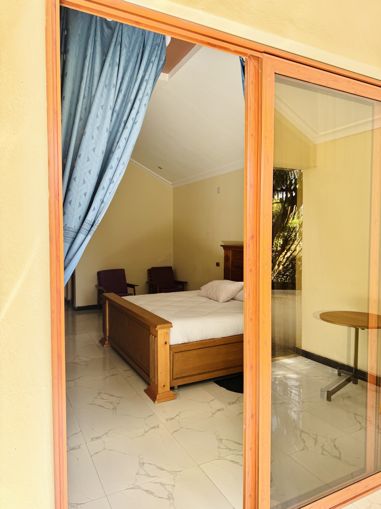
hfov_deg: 56.8
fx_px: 352
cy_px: 254
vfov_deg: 71.6
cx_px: 190
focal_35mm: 24
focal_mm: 6.76
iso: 100
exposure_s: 1/168
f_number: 1.78
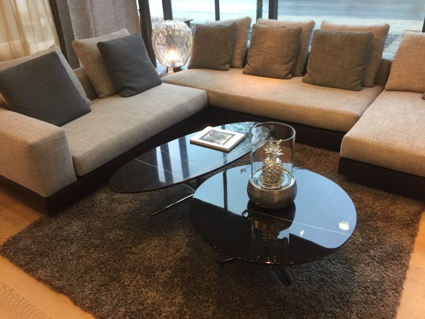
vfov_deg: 48.2
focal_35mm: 29
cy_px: 160
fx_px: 356
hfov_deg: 61.7
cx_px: 212
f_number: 2.2
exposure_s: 1/33
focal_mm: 4.15
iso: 64
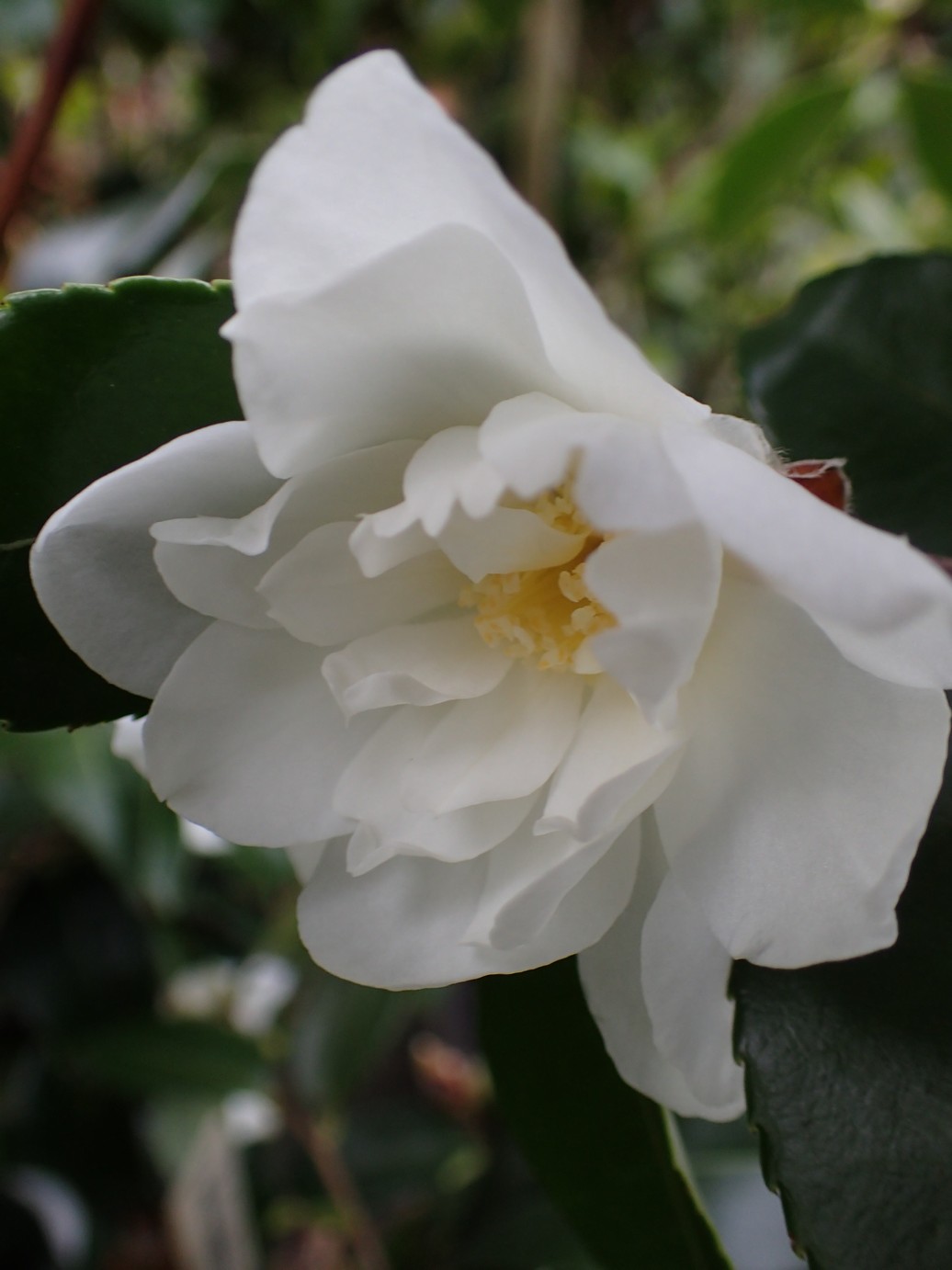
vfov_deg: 56.8
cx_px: 476
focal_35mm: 32
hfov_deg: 44.1
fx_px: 1174
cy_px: 635
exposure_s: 1/125
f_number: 2.4
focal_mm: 5.87
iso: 160
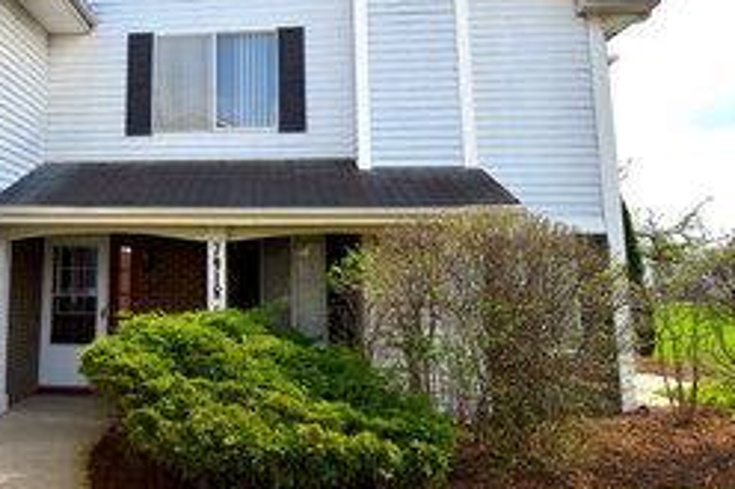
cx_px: 193
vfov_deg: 40.5
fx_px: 652
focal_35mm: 32
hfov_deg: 56.2
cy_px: 157
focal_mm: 11
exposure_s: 1/500
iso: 200
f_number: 8
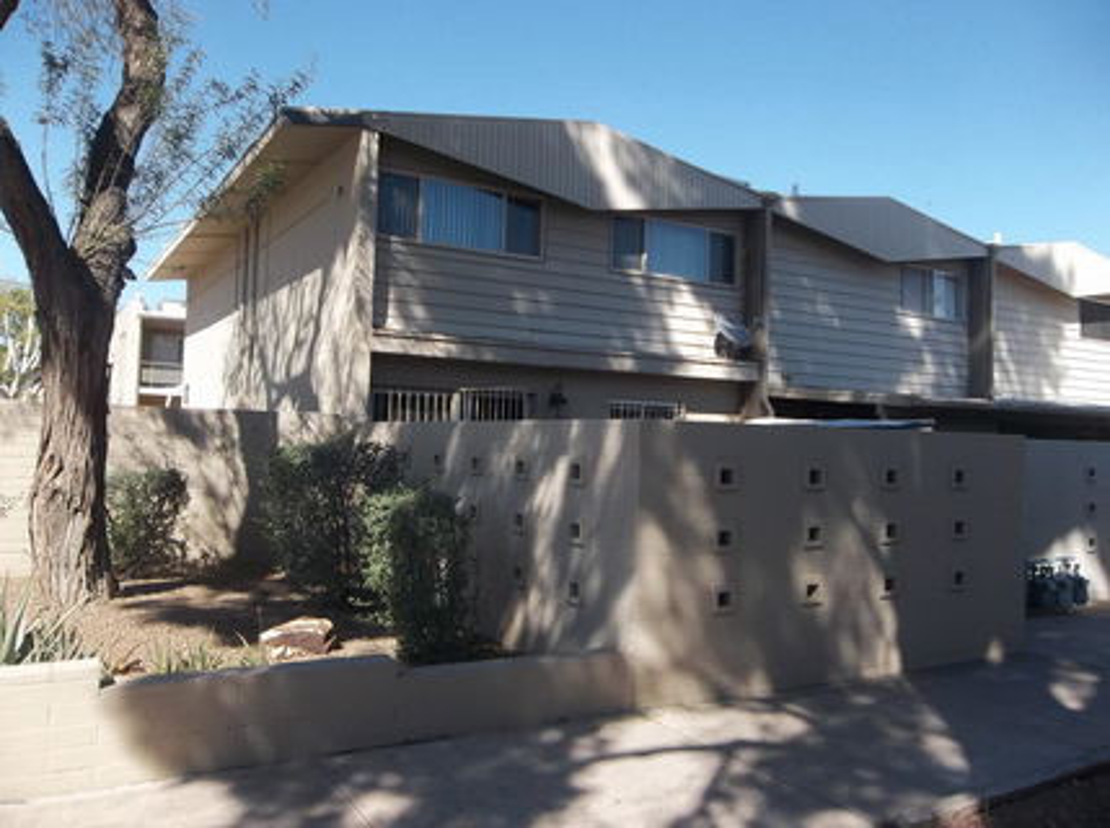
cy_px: 414
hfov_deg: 65.4
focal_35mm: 27
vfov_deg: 51.2
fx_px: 864
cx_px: 555
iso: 80
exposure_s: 1/100
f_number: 8.9
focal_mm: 4.9
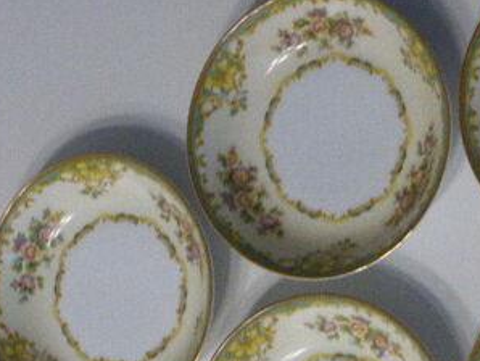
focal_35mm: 111
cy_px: 282
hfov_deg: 17.6
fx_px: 1540
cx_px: 369
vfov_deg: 13.3
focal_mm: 11.7
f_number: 4.9
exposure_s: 1/50
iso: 800
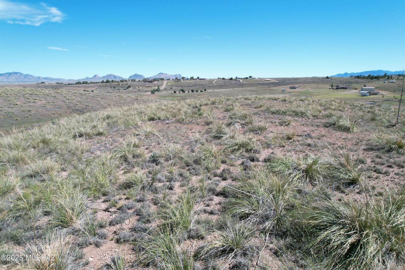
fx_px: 247
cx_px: 202
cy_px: 135
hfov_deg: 78.6
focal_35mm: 22
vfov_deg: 57.2
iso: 110
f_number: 2.8
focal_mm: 8.38
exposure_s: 1/1250
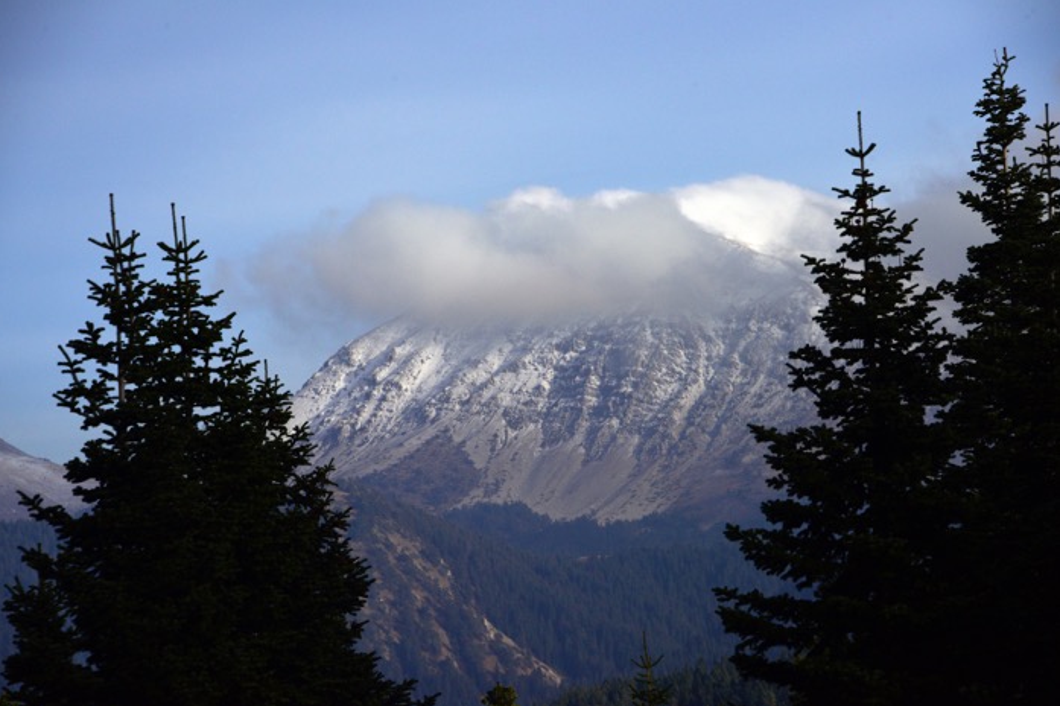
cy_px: 354
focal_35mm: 201
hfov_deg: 10.2
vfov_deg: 6.8
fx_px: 5915
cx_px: 529
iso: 400
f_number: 10
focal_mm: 200
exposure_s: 1/1600
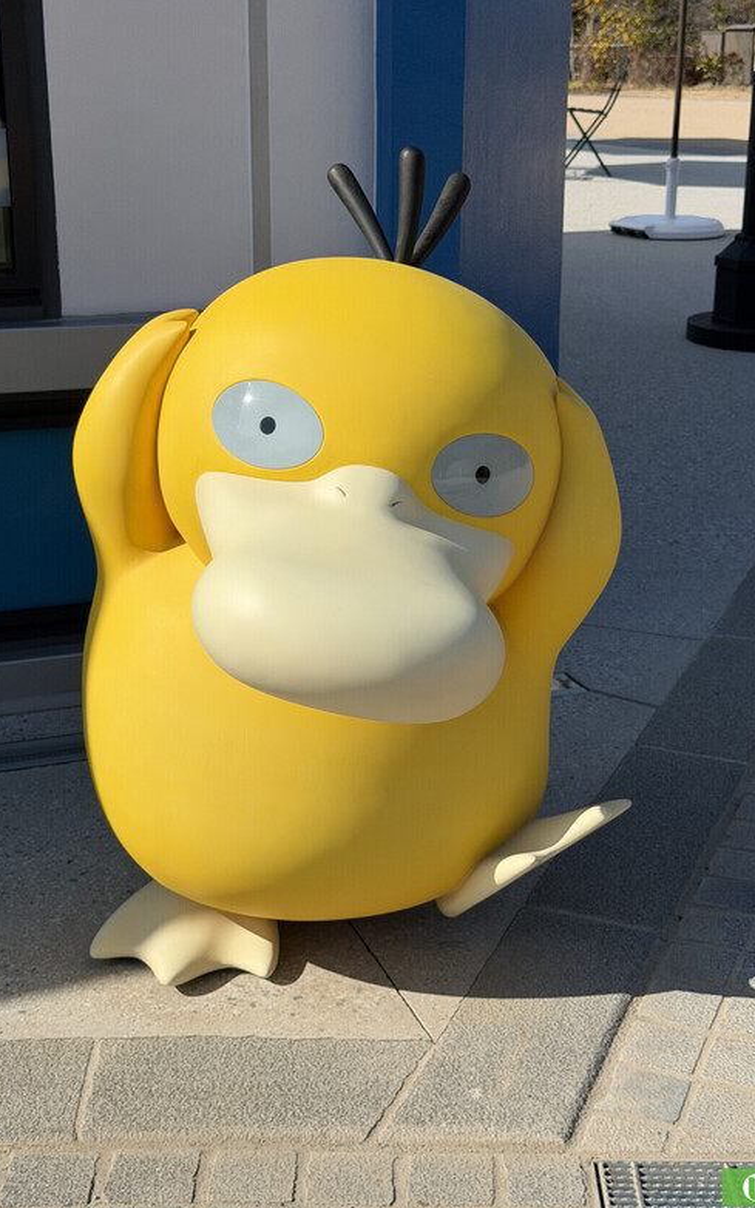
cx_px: 381
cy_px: 605
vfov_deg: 38.9
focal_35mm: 52
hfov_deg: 24.9
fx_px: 1713
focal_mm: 6.76
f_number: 1.78
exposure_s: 1/9901
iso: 80
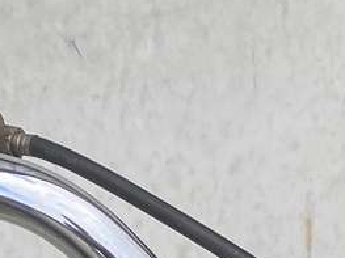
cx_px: 412
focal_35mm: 198
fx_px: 1972
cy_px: 829
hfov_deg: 9.9
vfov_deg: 6.7
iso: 32
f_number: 1.8
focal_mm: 4.25
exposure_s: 1/582
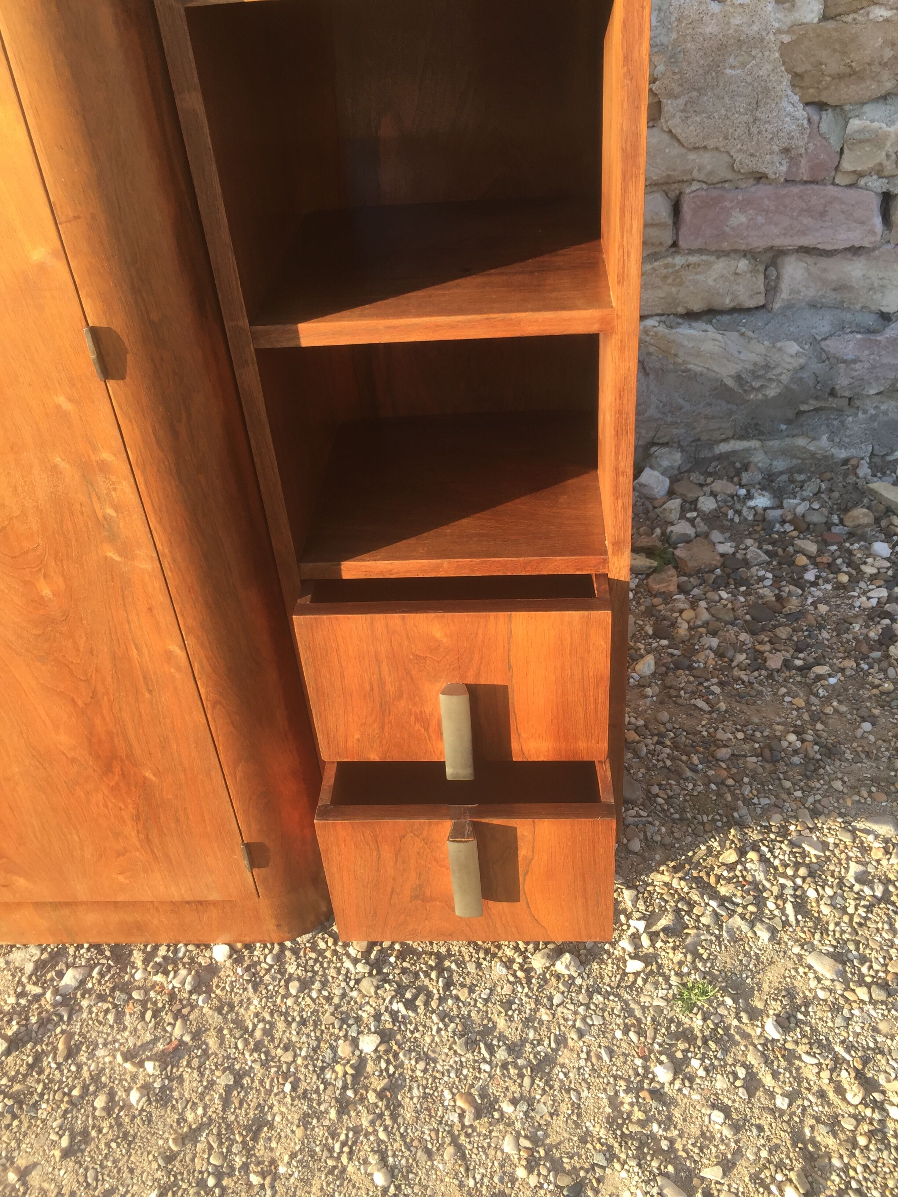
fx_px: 1003
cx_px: 449
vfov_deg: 61.7
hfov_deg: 48.2
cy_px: 598
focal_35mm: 29
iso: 32
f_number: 2.2
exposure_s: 1/223
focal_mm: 4.15
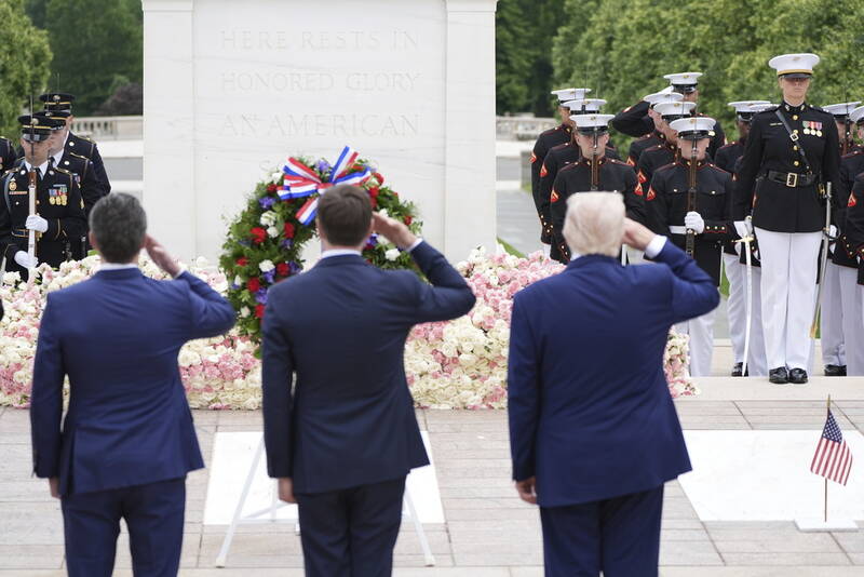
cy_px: 288
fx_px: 3697
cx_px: 432
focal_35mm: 154
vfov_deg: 8.9
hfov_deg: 13.3
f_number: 5.6
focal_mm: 154
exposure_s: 1/1000
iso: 640
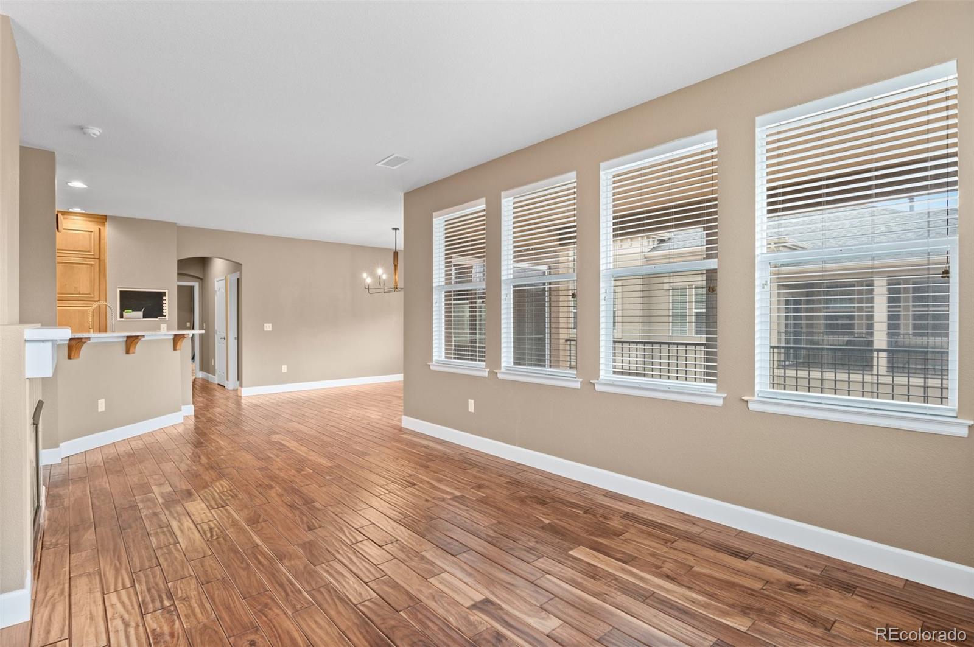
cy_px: 324
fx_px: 459
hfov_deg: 93.3
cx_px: 487
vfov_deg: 70.3
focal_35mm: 17
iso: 400
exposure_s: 1
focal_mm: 17
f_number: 8
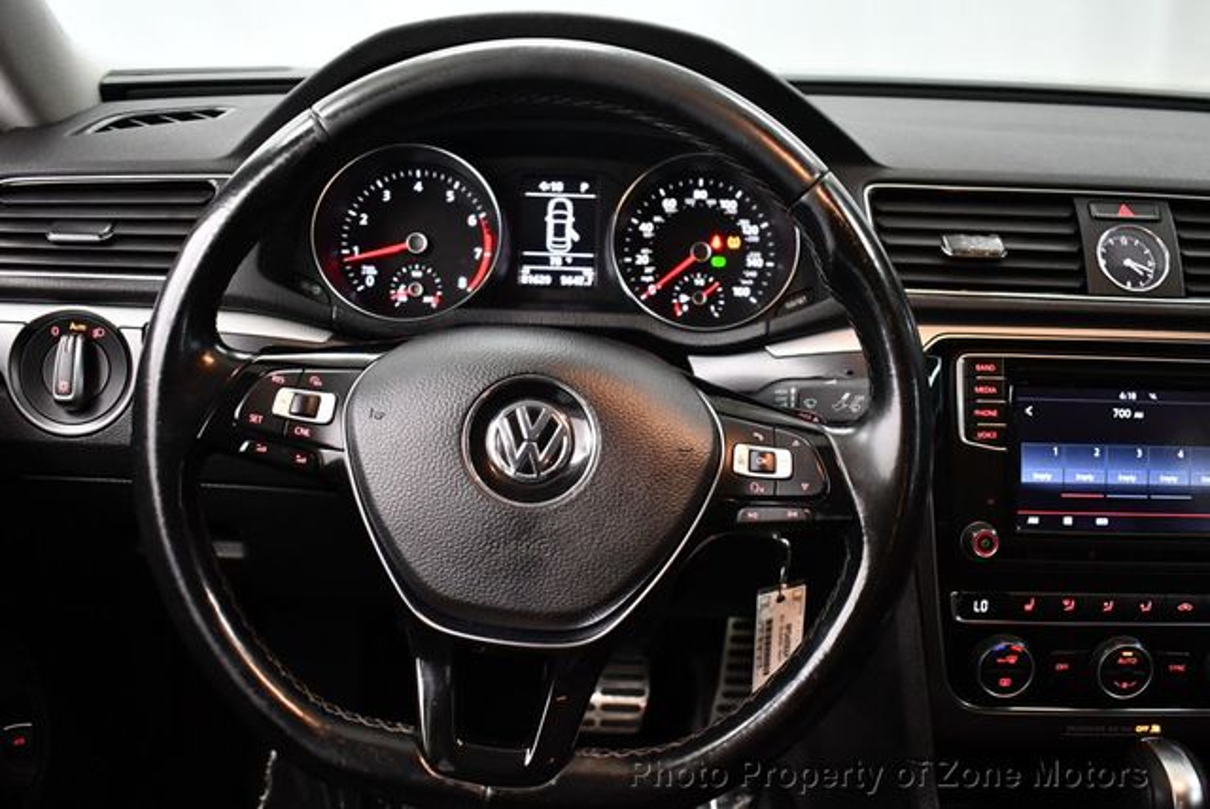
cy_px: 404
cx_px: 605
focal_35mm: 36
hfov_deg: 53.1
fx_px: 1211
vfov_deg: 36.9
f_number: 3.5
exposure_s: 1/80
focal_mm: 18
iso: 3200
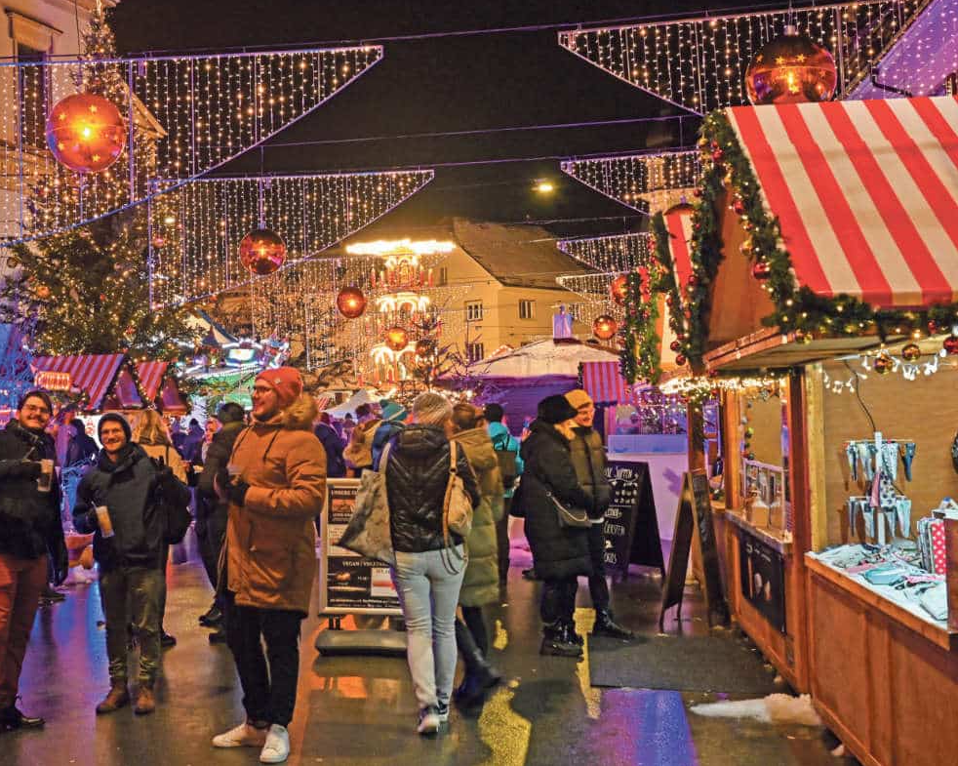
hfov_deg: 39.4
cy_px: 380
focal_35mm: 47
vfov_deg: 32.1
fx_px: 1332
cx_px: 374
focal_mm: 41
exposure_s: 1/30
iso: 1600
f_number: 7.1
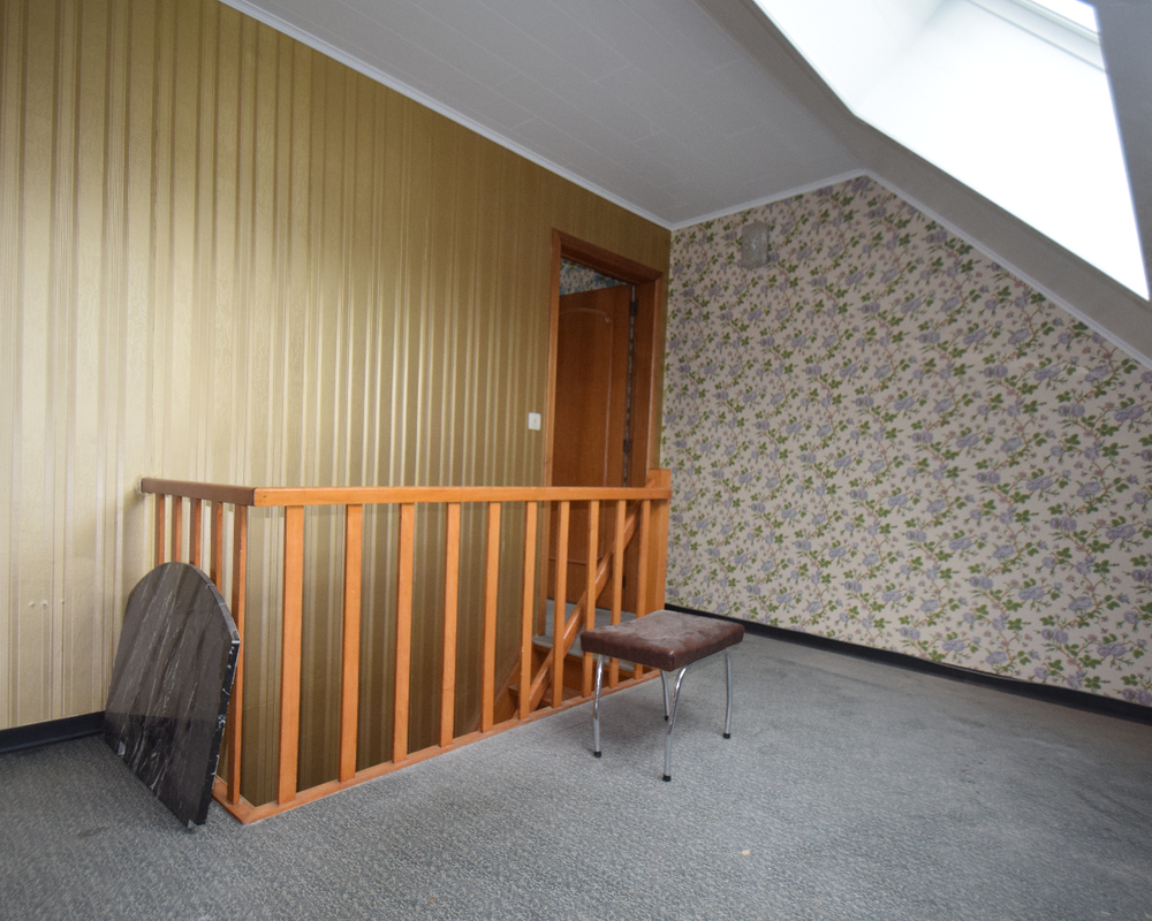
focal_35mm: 19
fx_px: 648
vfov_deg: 70.8
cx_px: 538
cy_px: 477
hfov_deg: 83.2
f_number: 4.5
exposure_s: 1/80
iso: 800
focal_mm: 10
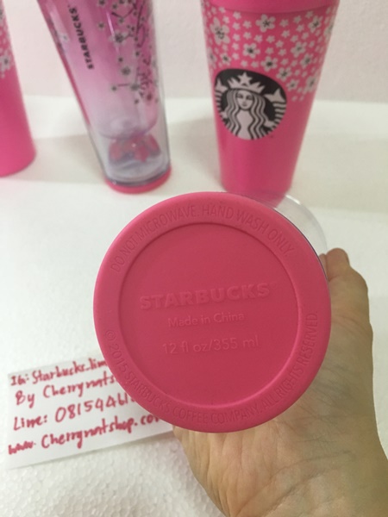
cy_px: 258
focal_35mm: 29
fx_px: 433
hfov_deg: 48.2
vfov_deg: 61.7
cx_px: 194
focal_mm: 4.15
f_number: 2.2
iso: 160
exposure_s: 1/33
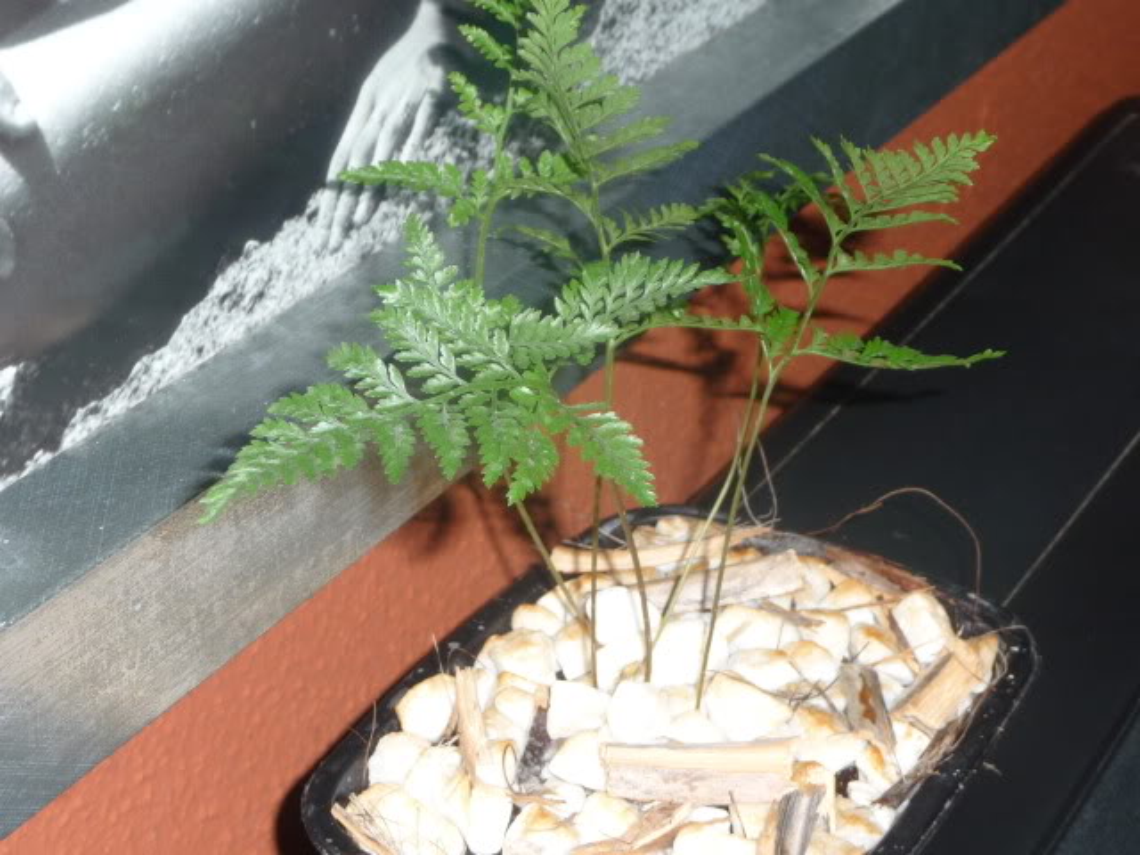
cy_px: 428
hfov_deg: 26.0
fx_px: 2470
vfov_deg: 19.6
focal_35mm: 75
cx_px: 570
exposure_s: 1/30
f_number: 4.3
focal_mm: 9.3
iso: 100
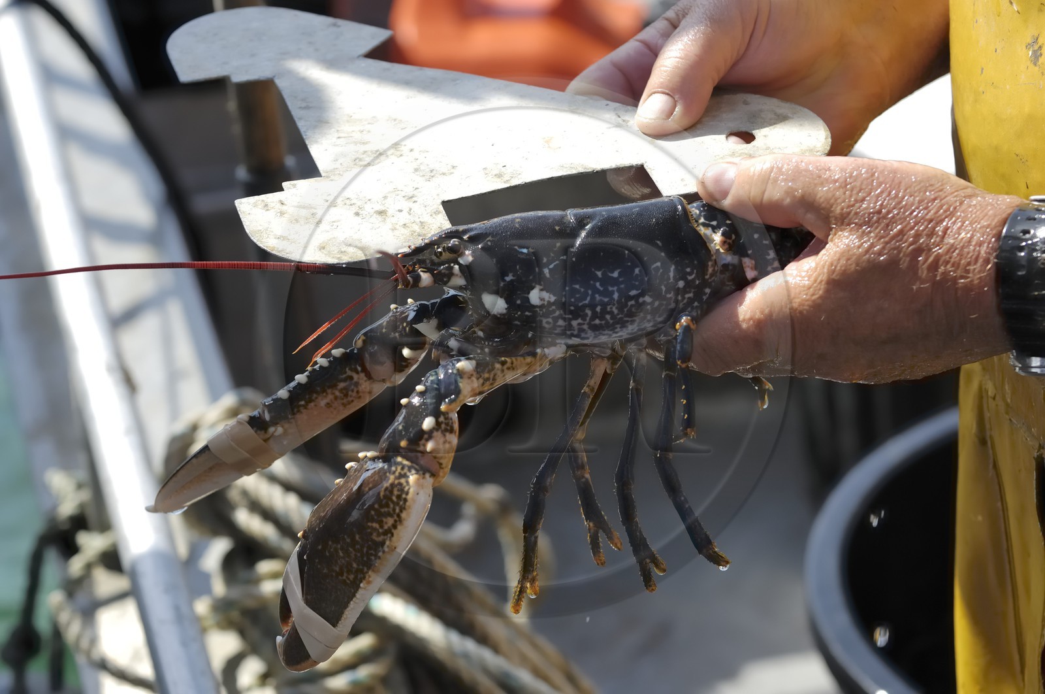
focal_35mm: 105
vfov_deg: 13.0
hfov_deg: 19.5
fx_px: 3044
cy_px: 347
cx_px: 522
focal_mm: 70
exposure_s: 1/320
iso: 100
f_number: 4.2
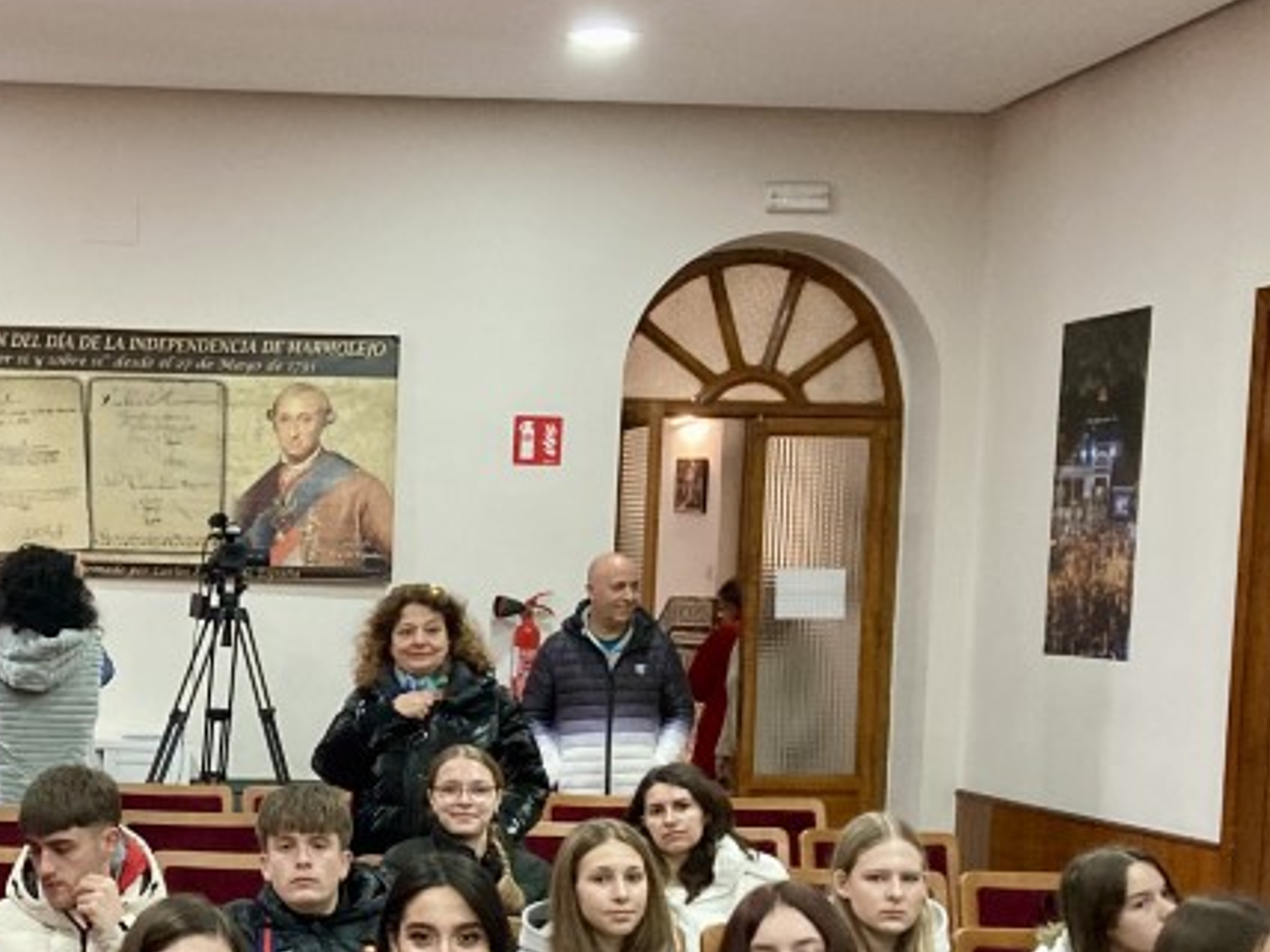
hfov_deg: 27.8
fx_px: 2458
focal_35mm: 67
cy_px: 813
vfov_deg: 21.5
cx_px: 98
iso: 320
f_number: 1.8
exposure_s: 1/60
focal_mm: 3.99
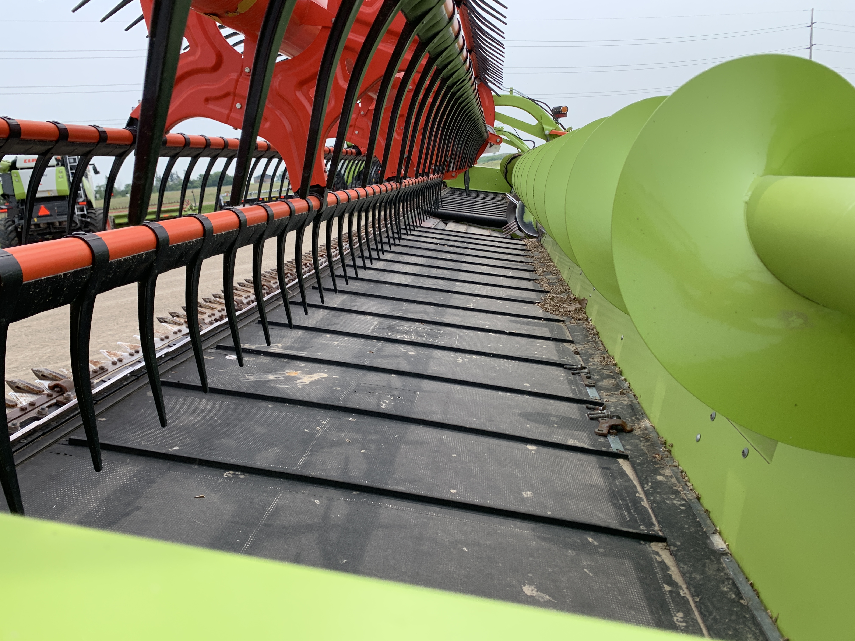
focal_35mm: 26
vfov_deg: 53.1
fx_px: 642
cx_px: 428
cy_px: 320
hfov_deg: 67.3
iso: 25
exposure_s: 1/1011
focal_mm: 4.25
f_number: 1.8
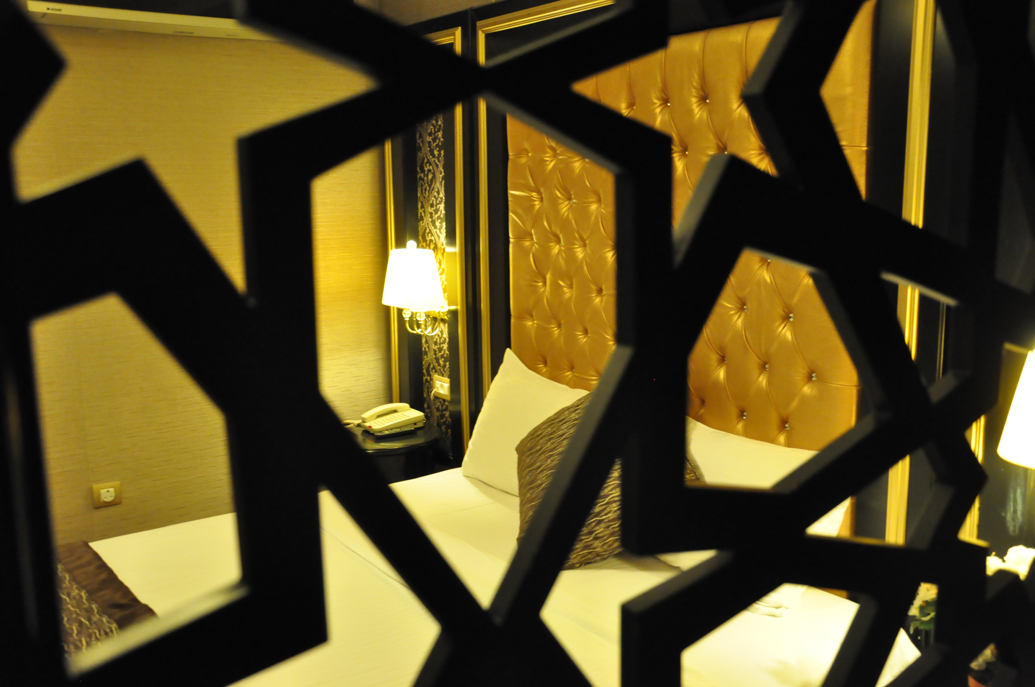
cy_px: 344
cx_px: 518
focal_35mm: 36
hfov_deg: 53.2
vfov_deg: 36.8
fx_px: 1034
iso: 2500
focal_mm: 24
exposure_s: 1/25
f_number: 5
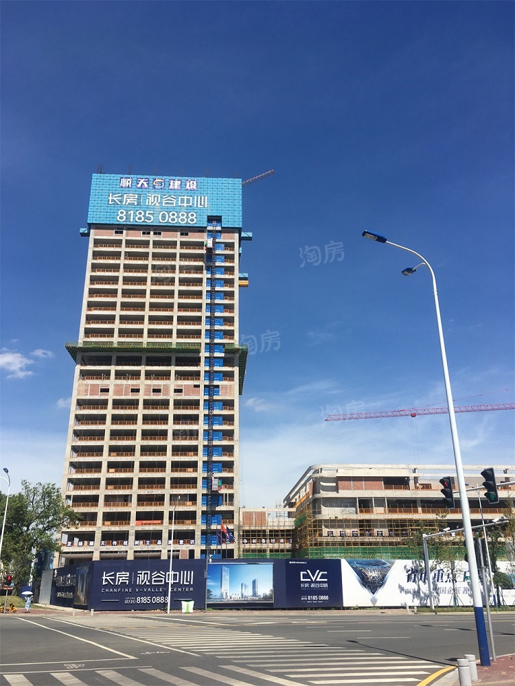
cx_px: 258
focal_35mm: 29
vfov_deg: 61.7
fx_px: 575
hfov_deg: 48.2
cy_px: 343
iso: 25
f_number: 2.2
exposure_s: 1/2137
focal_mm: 4.15
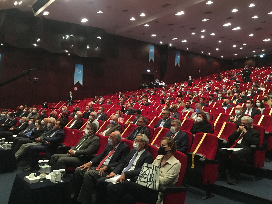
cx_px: 137
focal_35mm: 31
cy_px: 95
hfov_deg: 58.4
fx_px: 244
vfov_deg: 45.4
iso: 160
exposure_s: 1/8
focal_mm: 4.15
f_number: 2.2
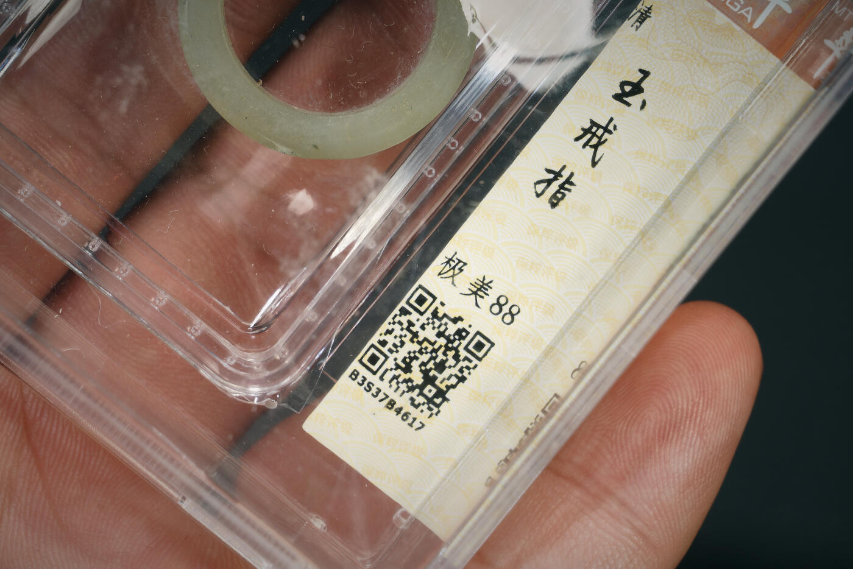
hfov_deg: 13.1
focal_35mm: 157
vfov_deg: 8.7
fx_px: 3721
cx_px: 426
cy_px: 284
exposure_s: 1/160
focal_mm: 105
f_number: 18
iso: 100
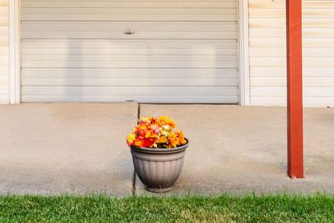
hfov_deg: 29.9
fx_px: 612
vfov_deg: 20.2
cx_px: 76
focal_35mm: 66
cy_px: 18
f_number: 8
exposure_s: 1/200
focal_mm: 17
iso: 125
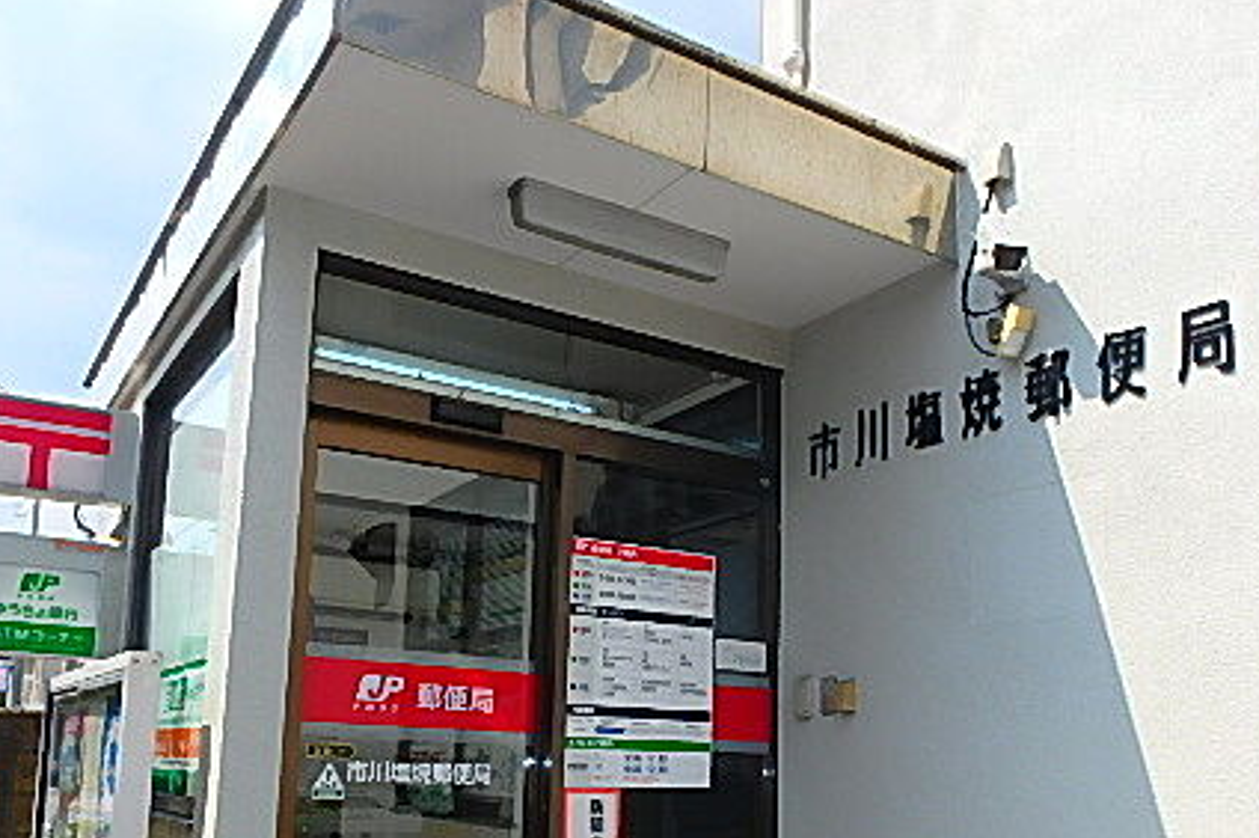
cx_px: 683
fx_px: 1153
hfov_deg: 57.2
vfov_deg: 38.9
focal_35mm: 33
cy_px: 627
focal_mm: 3.7
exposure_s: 1/400
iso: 125
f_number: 6
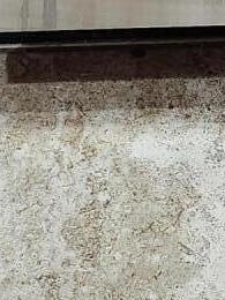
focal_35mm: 177
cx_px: 367
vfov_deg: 10.1
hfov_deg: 8.2
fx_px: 1534
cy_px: -351
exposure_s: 1/120
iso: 800
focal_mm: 5.54
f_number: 1.8
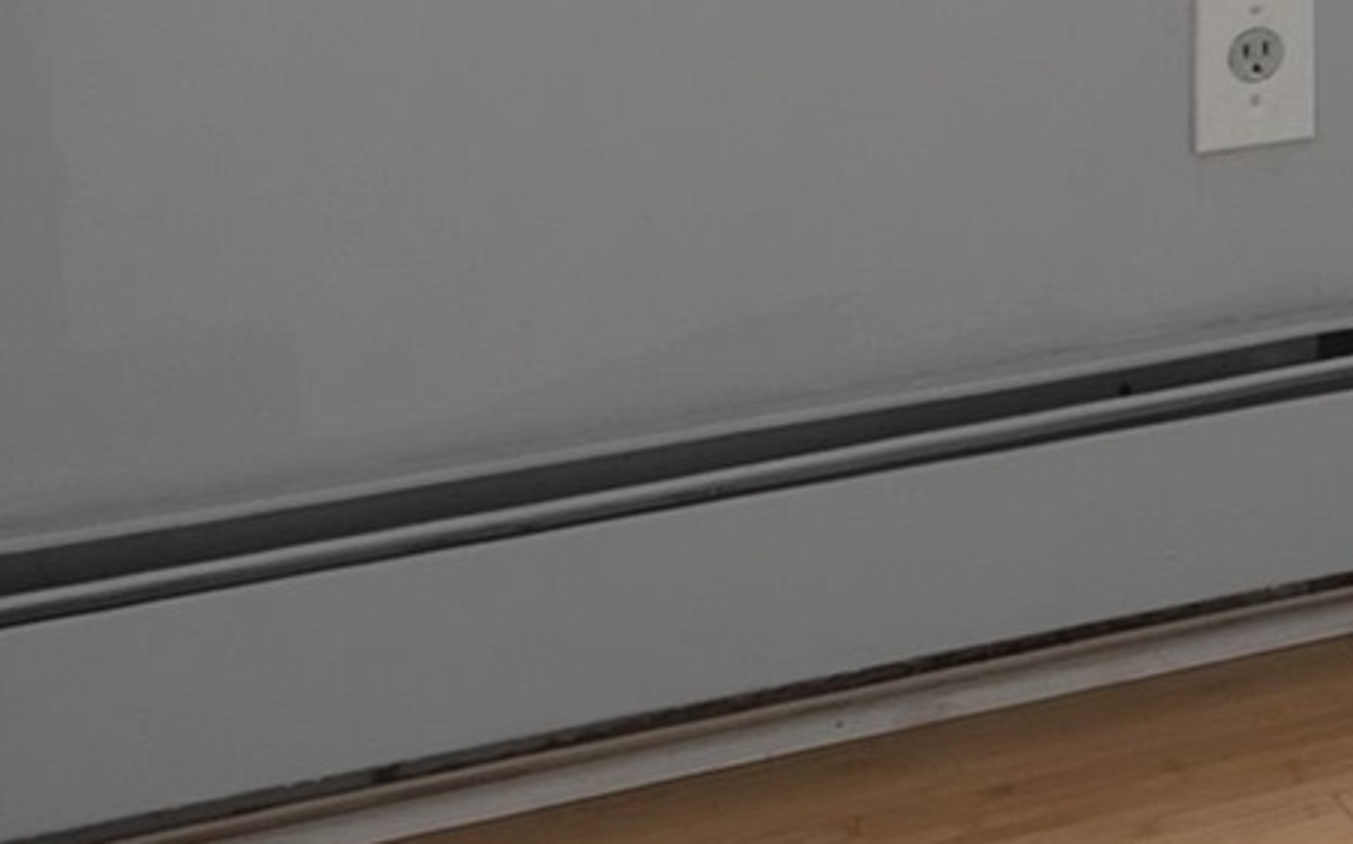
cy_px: -932
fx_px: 4091
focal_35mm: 111
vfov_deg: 10.6
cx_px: 2667
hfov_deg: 15.3
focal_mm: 16
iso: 100
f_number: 8
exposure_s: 1/1.67
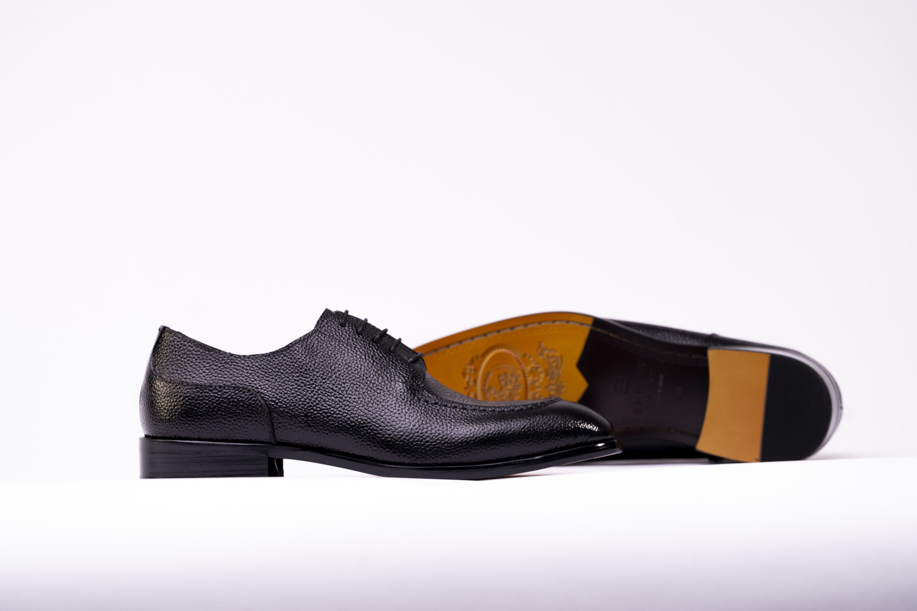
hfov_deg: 10.4
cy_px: 306
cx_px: 458
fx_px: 5043
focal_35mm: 198
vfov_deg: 6.9
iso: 100
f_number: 5
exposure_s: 1/100
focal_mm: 198
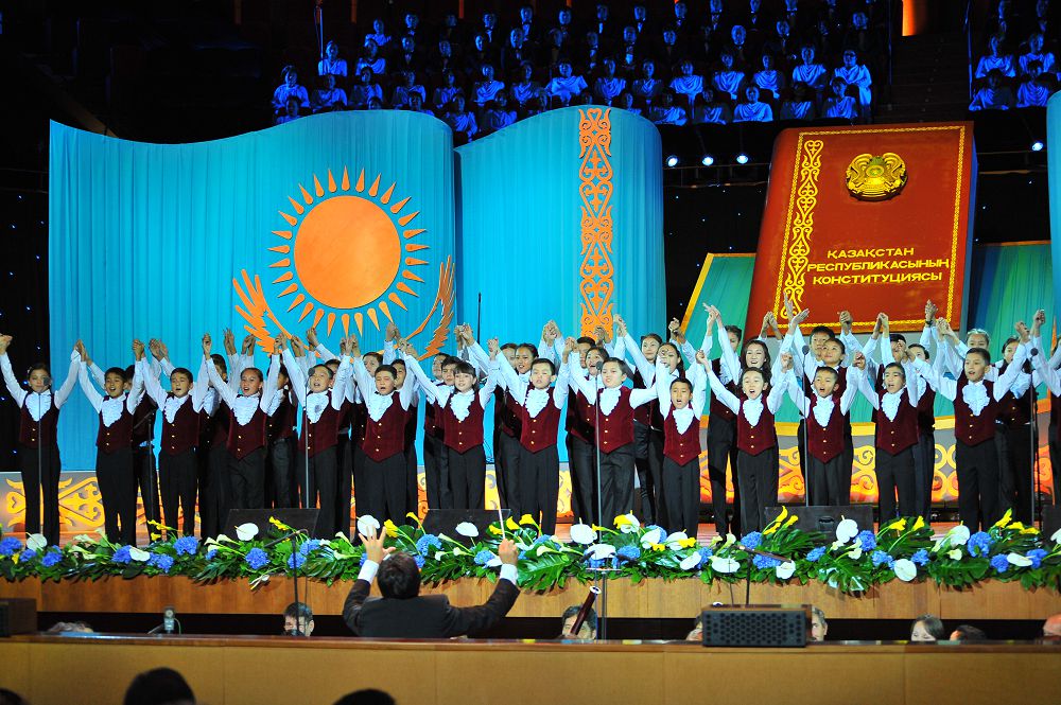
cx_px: 530
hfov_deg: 26.0
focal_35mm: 78
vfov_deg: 17.5
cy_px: 352
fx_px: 2297
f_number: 4.5
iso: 1600
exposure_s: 1/200
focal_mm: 78
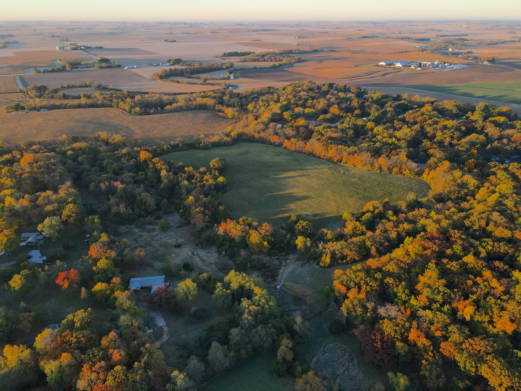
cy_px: 196
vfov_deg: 56.8
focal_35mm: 24
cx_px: 260
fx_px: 361
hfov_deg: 71.6
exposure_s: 1/100
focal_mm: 4.5
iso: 100
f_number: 2.8
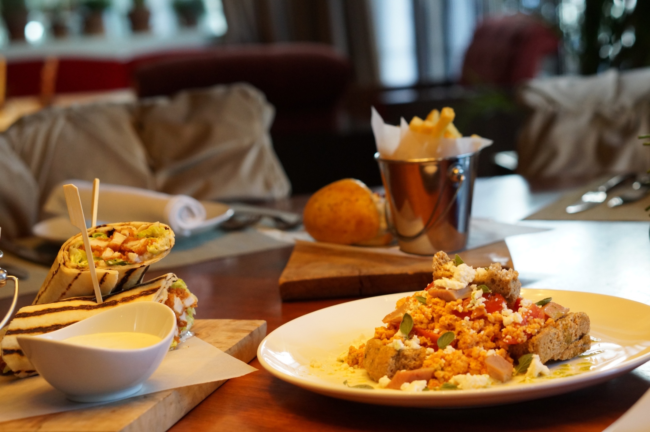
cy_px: 216
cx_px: 325
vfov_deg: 18.1
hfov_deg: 27.0
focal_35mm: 75
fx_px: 1352
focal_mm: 50
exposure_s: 1/160
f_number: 4
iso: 1250
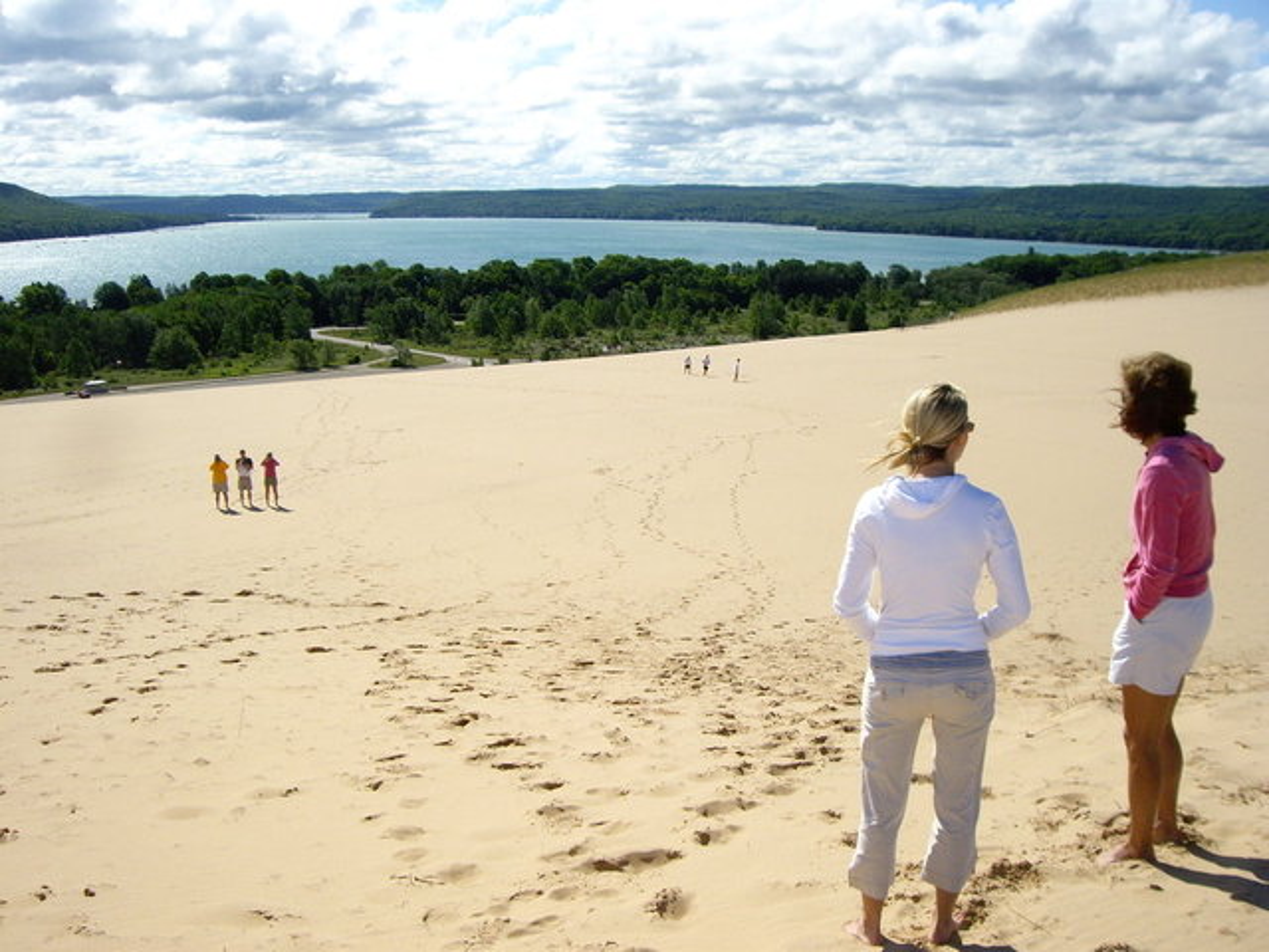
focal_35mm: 38
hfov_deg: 49.0
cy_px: 476
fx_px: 1393
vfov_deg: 37.7
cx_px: 634
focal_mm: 6.2
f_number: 4.3
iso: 100
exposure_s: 1/1000
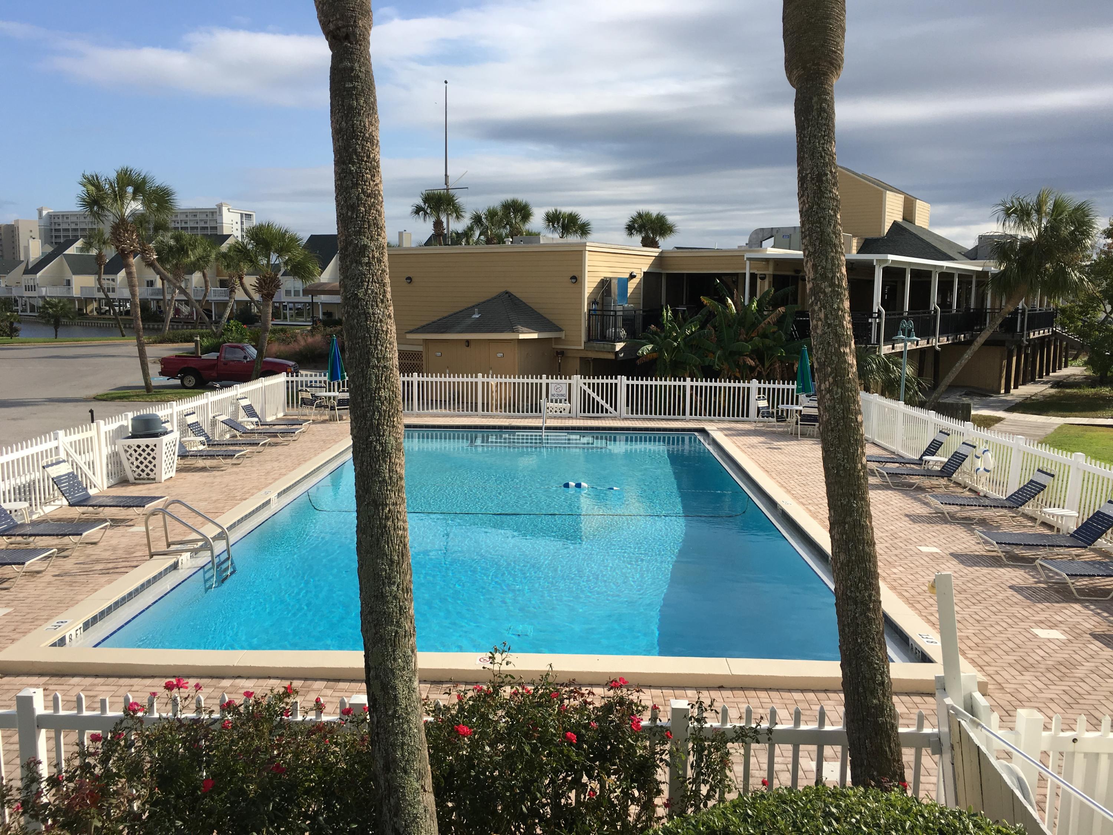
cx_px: 556
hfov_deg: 61.7
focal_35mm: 29
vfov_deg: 48.2
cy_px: 418
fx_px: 932
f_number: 2.2
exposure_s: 1/1923
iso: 25
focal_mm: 4.15
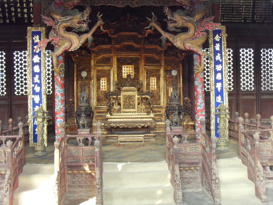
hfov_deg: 46.8
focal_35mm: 40
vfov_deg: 36.0
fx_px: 315
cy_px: 102
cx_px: 138
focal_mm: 6.6
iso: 320
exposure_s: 1/45
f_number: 3.5
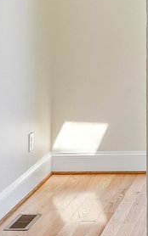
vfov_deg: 19.2
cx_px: 247
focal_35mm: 105
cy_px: -4
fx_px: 677
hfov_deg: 11.7
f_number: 8
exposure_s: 1/15
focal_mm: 14
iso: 125
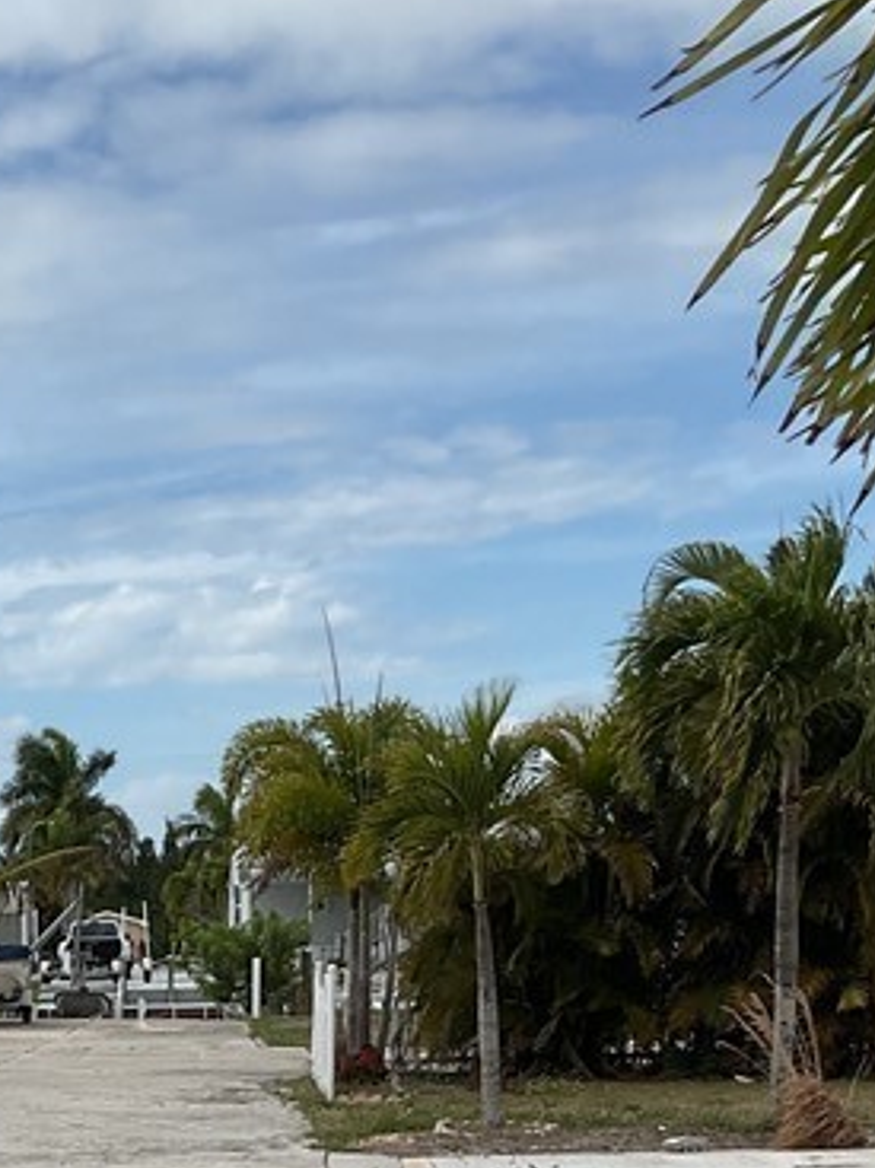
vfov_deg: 22.2
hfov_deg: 17.7
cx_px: -48
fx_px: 2732
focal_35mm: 81
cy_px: 1416
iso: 16
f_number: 1.8
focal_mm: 3
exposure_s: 1/3322
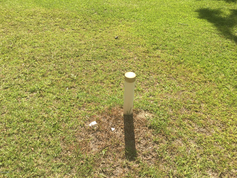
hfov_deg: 61.7
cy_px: 89
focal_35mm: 29
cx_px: 118
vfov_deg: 48.2
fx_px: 199
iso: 25
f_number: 2.2
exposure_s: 1/916
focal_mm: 4.15
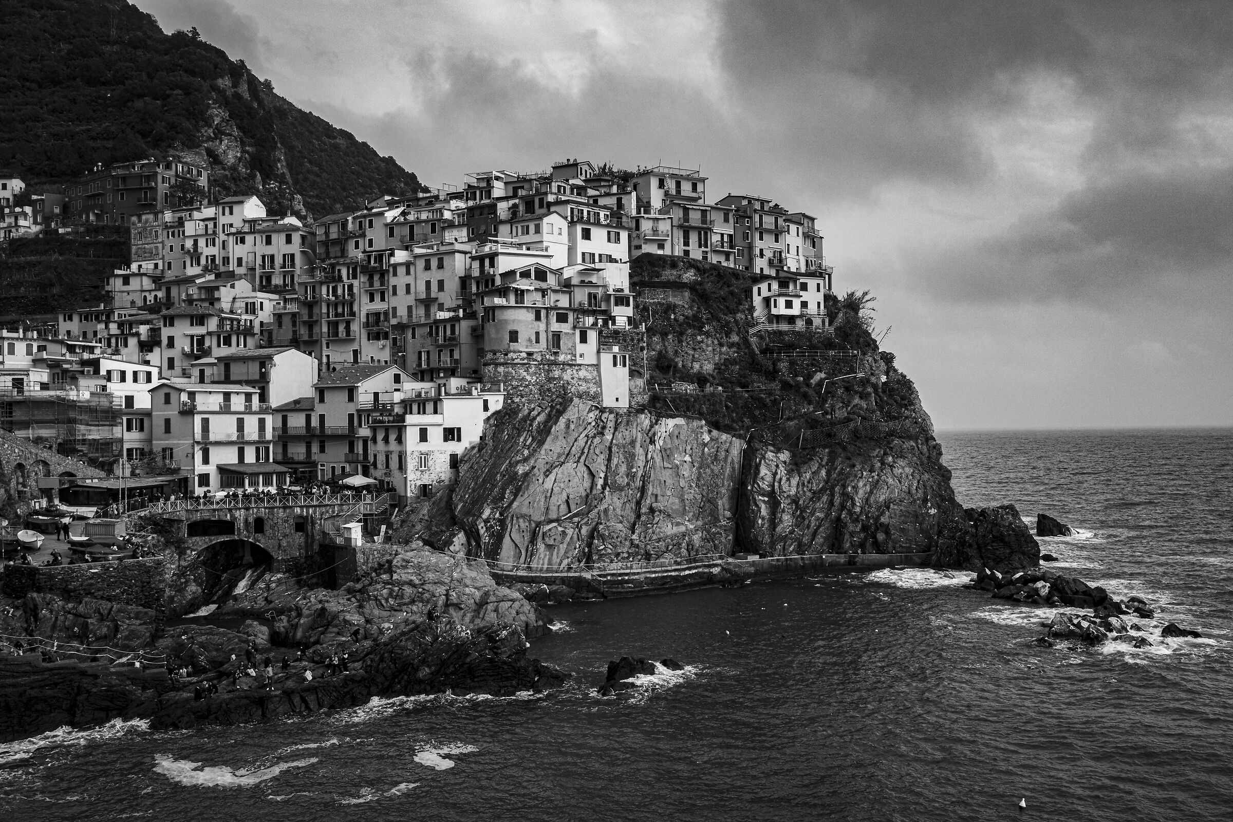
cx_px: 616
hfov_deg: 54.4
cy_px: 411
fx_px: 1199
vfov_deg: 37.9
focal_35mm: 35
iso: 400
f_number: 11
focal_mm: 23
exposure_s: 1/320
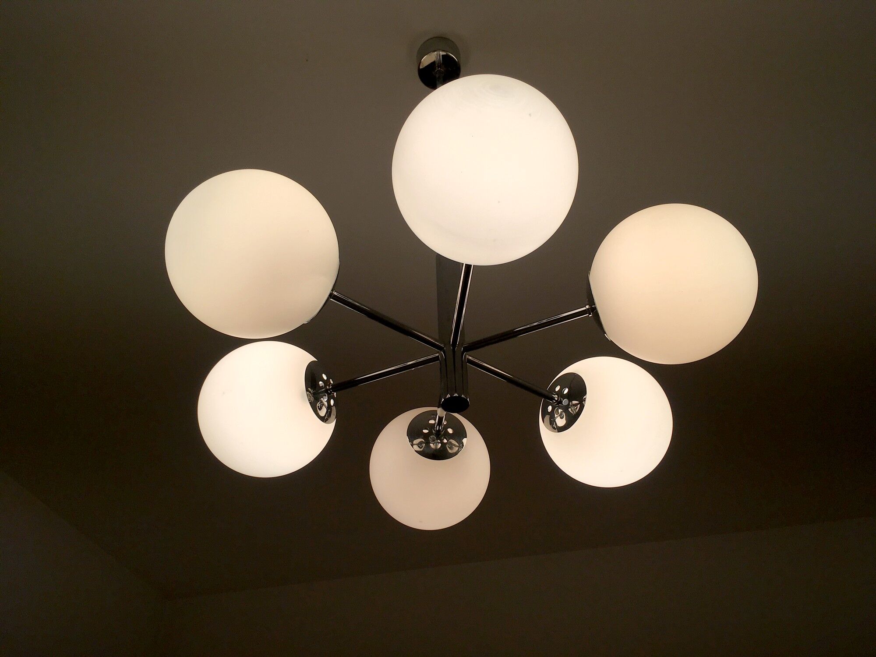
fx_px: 734
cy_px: 328
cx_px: 438
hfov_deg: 61.7
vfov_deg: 48.2
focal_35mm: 29
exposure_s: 1/265
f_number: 2.2
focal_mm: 4.15
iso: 25
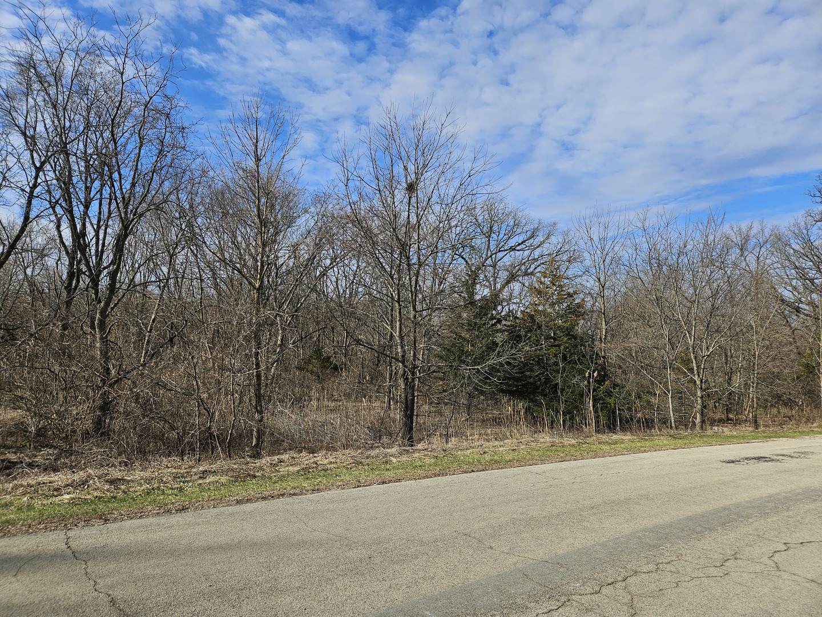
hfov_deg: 73.9
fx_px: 546
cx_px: 411
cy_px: 308
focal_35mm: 23
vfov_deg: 58.9
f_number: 1.8
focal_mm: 5.4
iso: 25
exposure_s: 1/2308
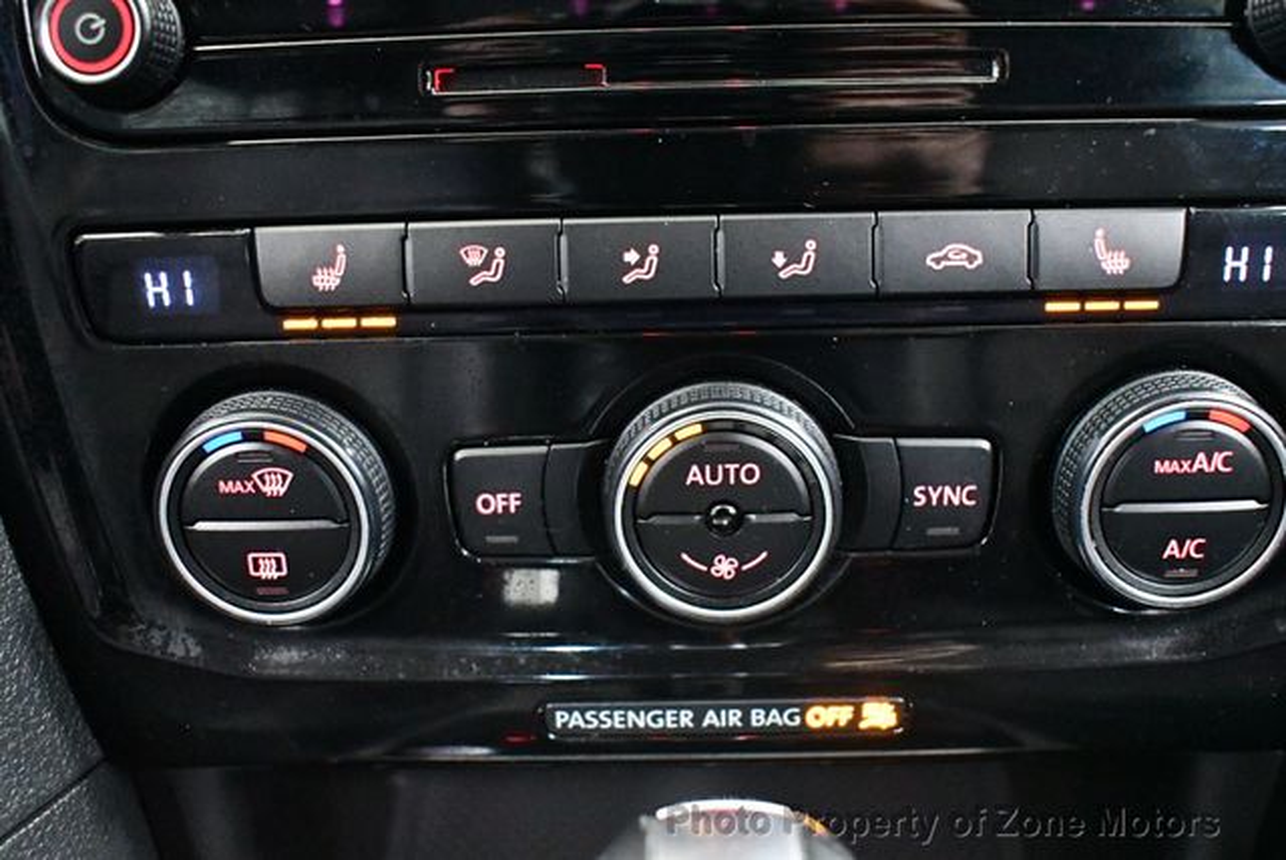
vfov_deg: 36.9
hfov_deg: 53.1
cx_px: 643
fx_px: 1287
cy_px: 430
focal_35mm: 36
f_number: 3.5
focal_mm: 18
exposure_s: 1/60
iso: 12800
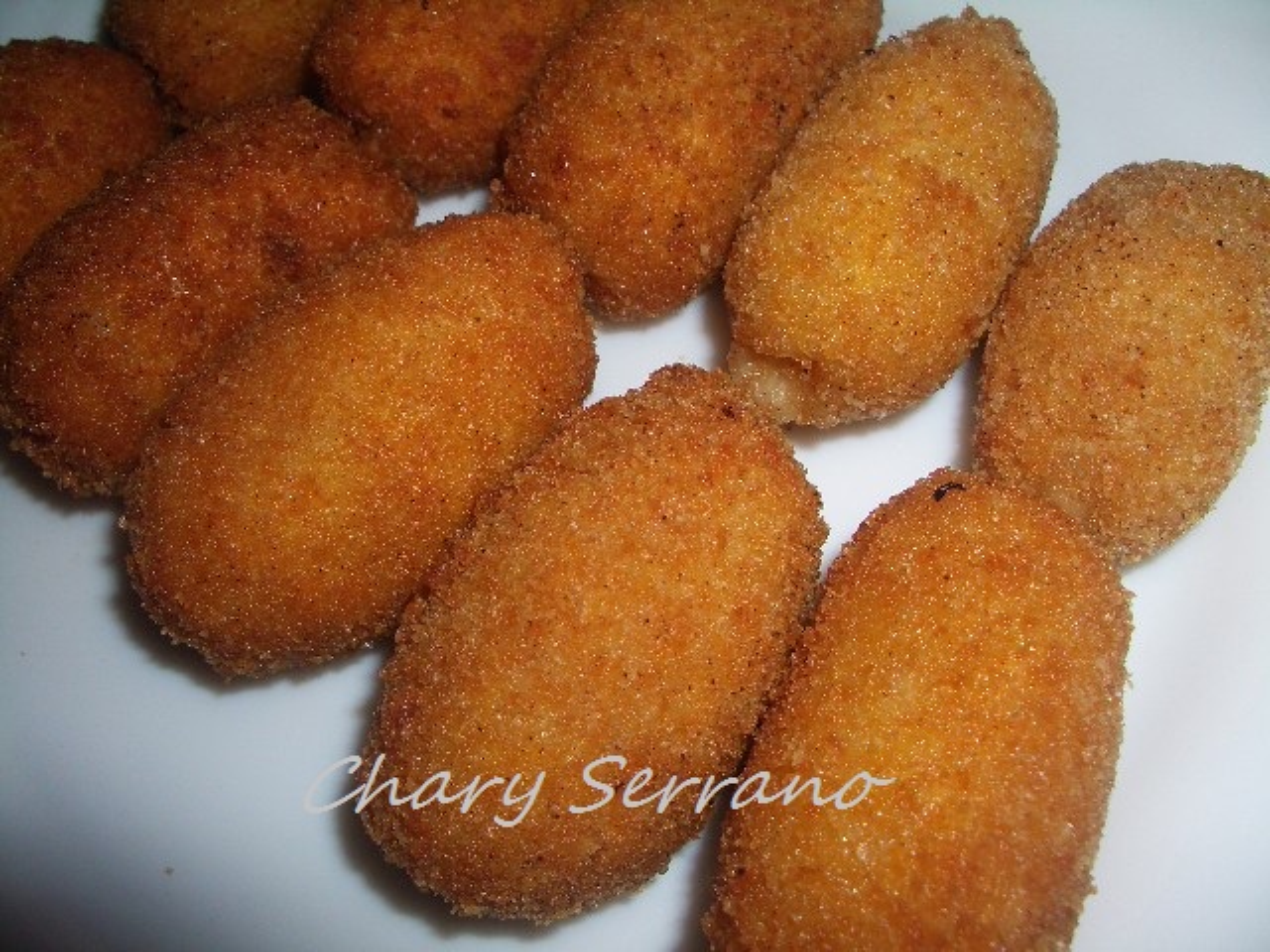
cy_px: 476
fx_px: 1284
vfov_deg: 40.7
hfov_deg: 52.6
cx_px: 635
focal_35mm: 35
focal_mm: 5.8
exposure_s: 1/60
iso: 80
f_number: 4.3
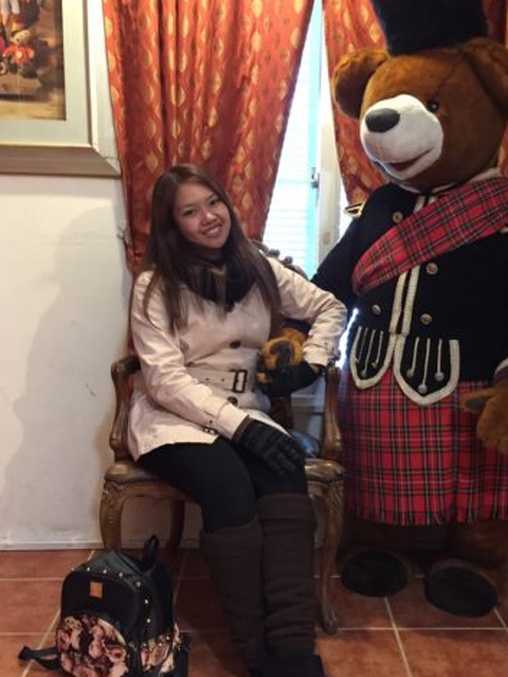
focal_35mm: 37
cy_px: 336
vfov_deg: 50.1
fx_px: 723
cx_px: 318
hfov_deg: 38.4
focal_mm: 4.15
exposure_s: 1/15
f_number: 2.2
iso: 250
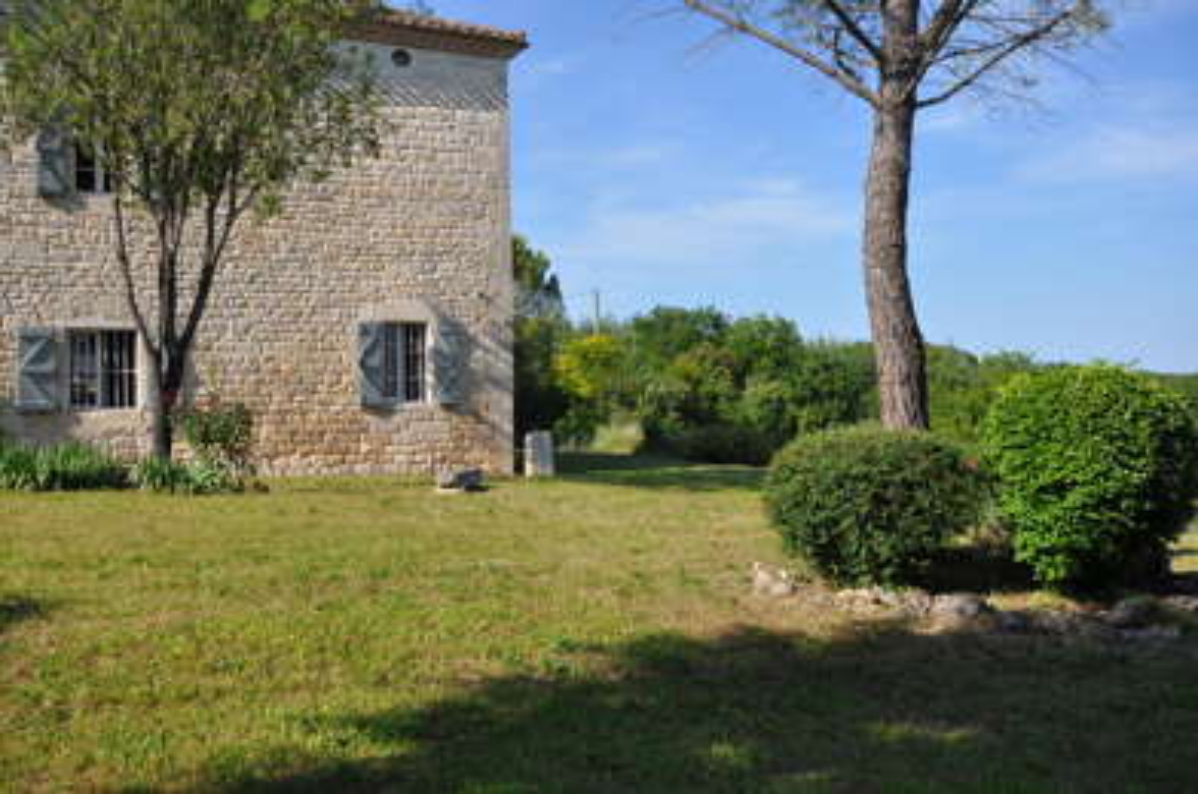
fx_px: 1196
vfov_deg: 36.8
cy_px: 397
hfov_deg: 53.2
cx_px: 599
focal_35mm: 36
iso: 200
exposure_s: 1/320
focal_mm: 24
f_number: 9
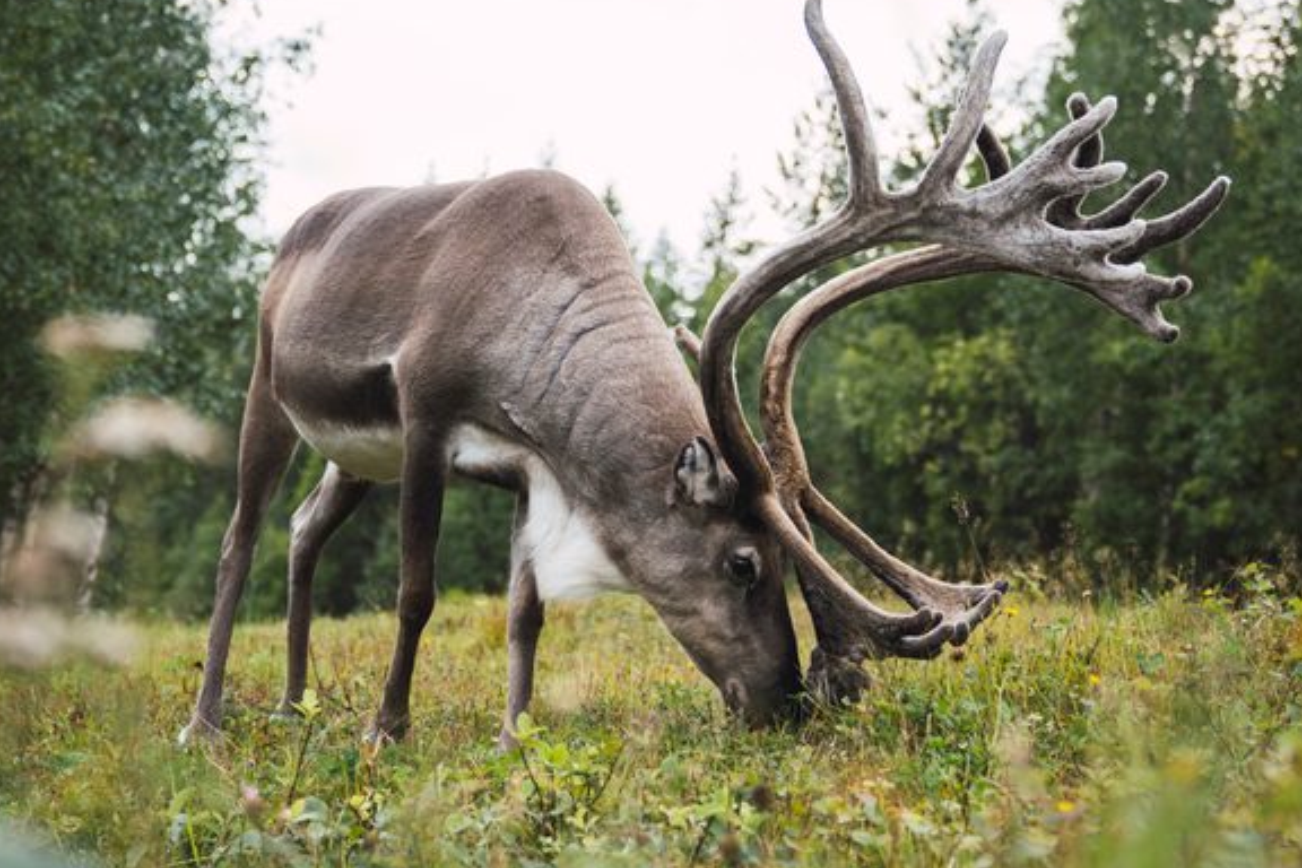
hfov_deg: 24.5
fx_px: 3002
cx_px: 581
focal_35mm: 83
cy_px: 367
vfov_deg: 16.4
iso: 100
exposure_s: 1/250
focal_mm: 44
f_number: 2.8
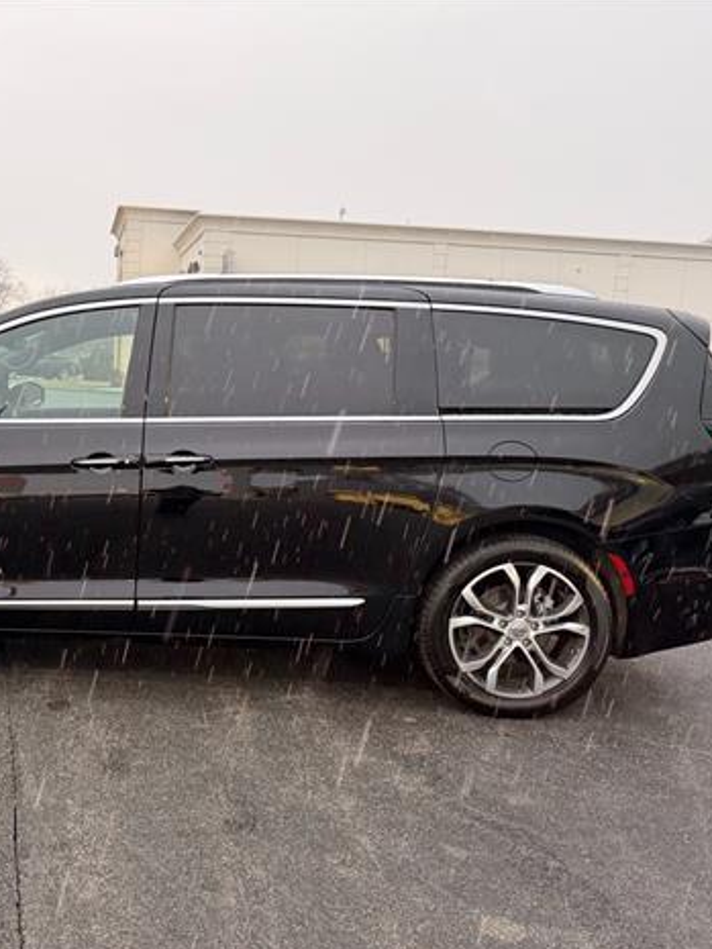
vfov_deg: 55.3
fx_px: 905
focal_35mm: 33
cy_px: 486
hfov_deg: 41.1
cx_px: 139
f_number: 1.78
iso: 320
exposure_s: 1/60
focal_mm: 6.76
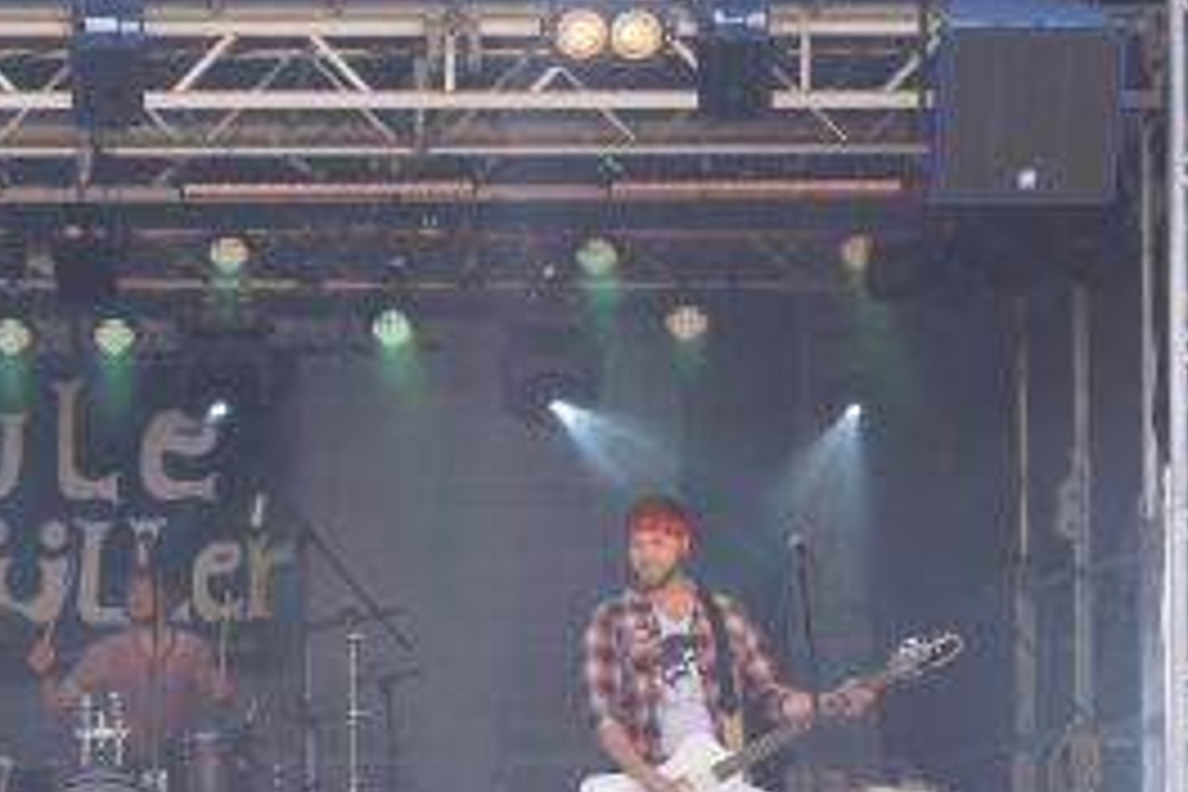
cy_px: 722
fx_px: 5146
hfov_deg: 13.0
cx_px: 68
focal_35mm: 156
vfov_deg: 8.8
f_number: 5.6
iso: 125
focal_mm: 55
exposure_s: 1/160
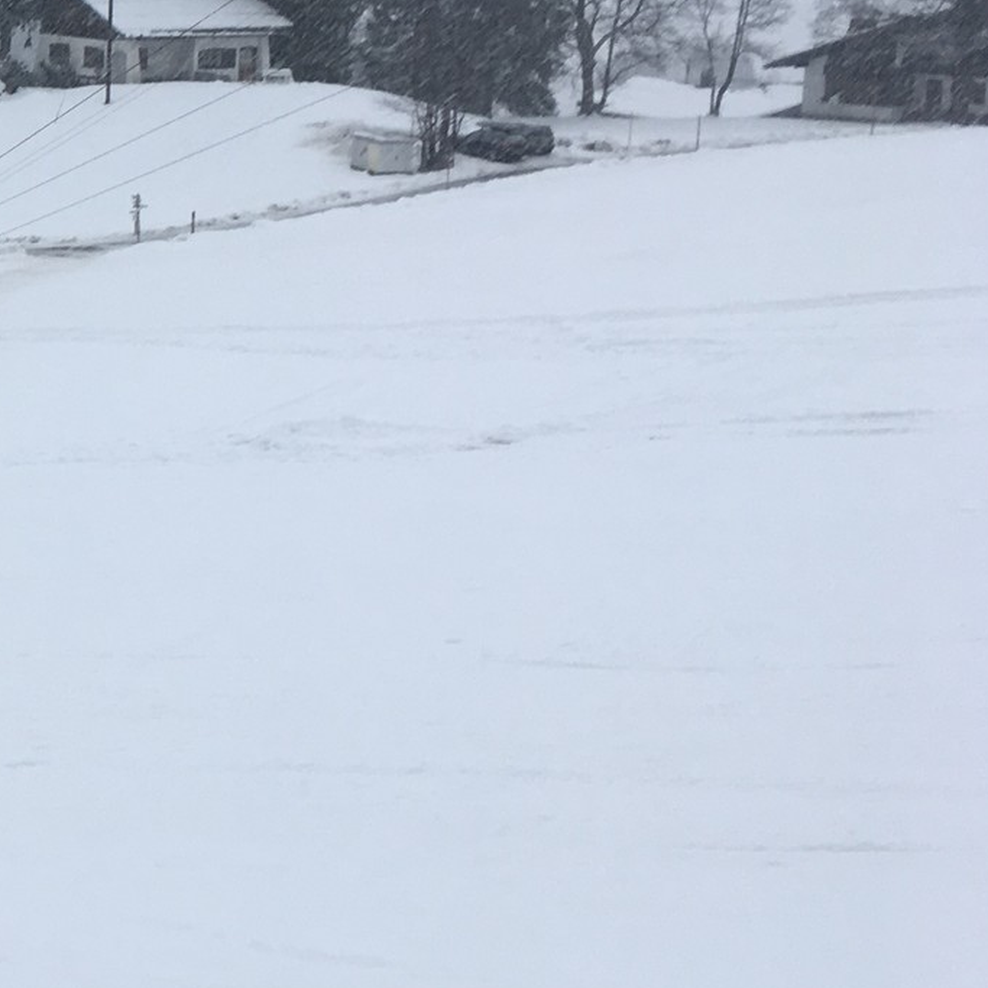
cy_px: 244
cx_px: -504
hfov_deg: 19.0
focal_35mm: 80
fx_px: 2583
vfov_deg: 21.5
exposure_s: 1/112
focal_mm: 4.15
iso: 25
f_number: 2.2
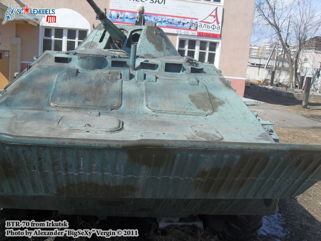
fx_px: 325
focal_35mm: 35
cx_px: 160
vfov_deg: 40.7
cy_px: 120
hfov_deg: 52.6
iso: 80
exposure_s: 1/180
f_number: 7
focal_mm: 6.3
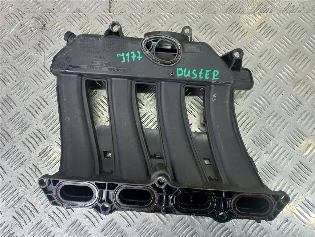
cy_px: 118
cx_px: 158
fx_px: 227
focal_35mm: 25
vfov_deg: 54.9
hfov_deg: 69.4
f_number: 1.8
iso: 64
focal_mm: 4.6
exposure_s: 1/50
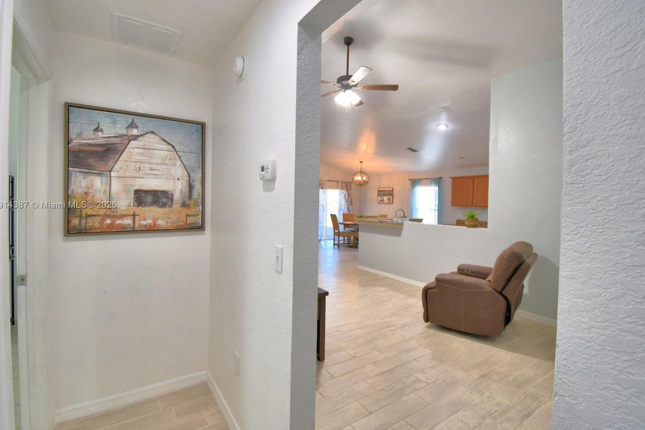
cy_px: 206
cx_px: 323
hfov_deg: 96.7
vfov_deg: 73.7
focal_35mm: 16
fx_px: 287
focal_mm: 10
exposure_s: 1/80
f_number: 4.5
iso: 400
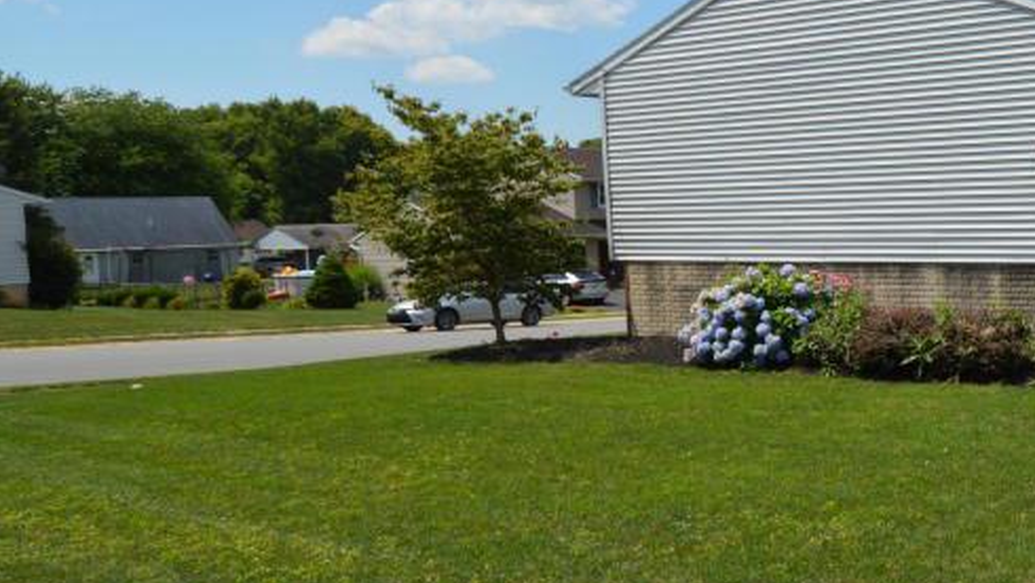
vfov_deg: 32.0
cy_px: 275
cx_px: 1083
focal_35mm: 37
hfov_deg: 44.1
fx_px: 1016
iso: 100
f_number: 7.1
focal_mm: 10
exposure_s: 1/400
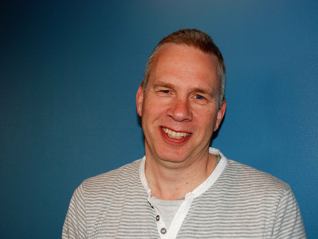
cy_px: 119
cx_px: 175
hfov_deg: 37.8
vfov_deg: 28.8
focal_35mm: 51
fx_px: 464
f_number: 4
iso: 400
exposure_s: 1/60
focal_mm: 31
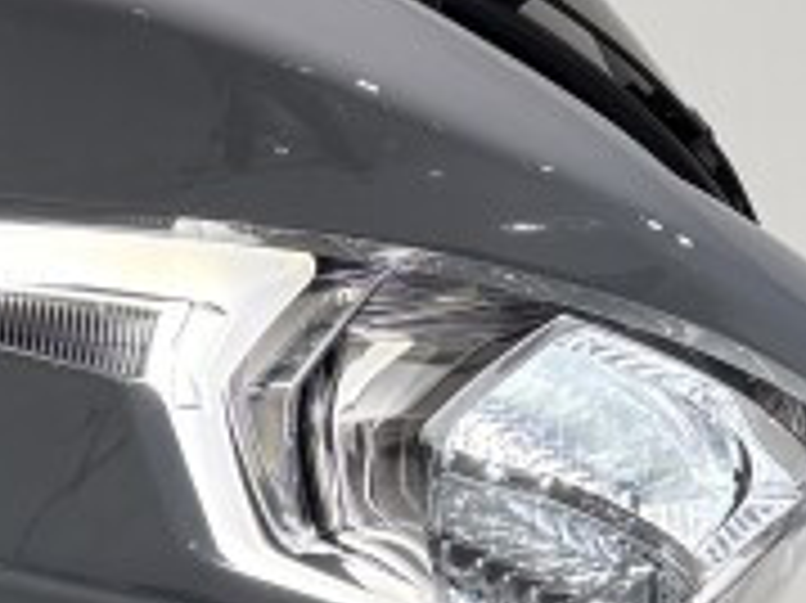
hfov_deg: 12.3
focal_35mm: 155
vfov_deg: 9.0
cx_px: -286
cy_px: 1166
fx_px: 3607
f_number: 1.6
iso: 50
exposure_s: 1/120
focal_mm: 5.96
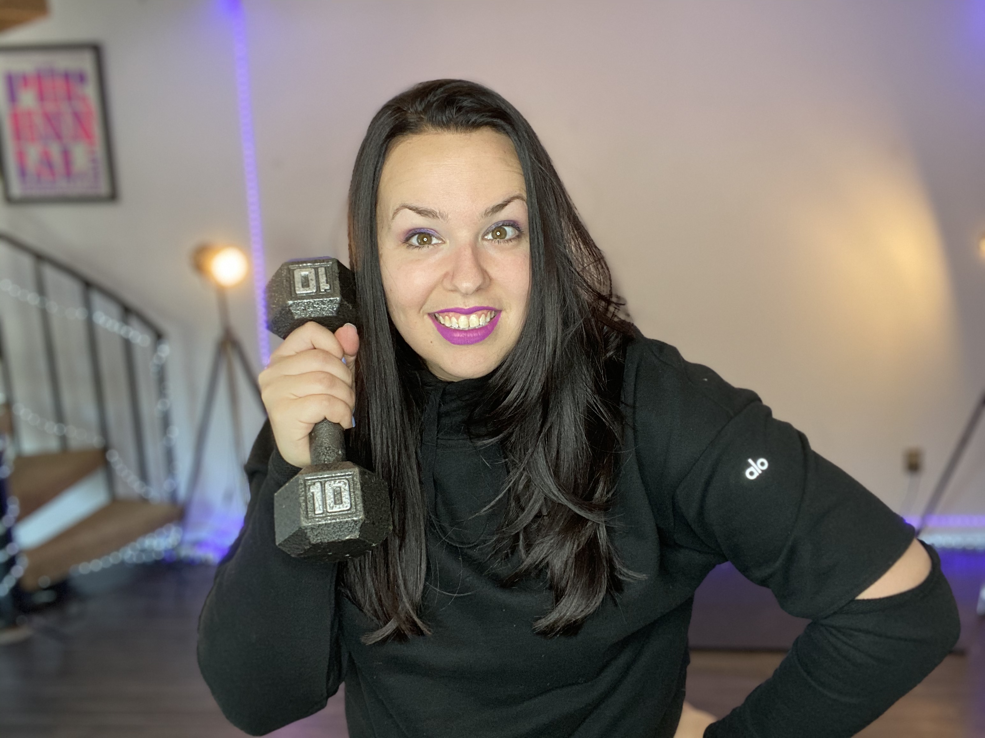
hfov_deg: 60.0
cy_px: 369
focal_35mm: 30
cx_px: 492
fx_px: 854
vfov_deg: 46.8
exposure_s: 1/60
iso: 125
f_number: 2.2
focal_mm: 2.71
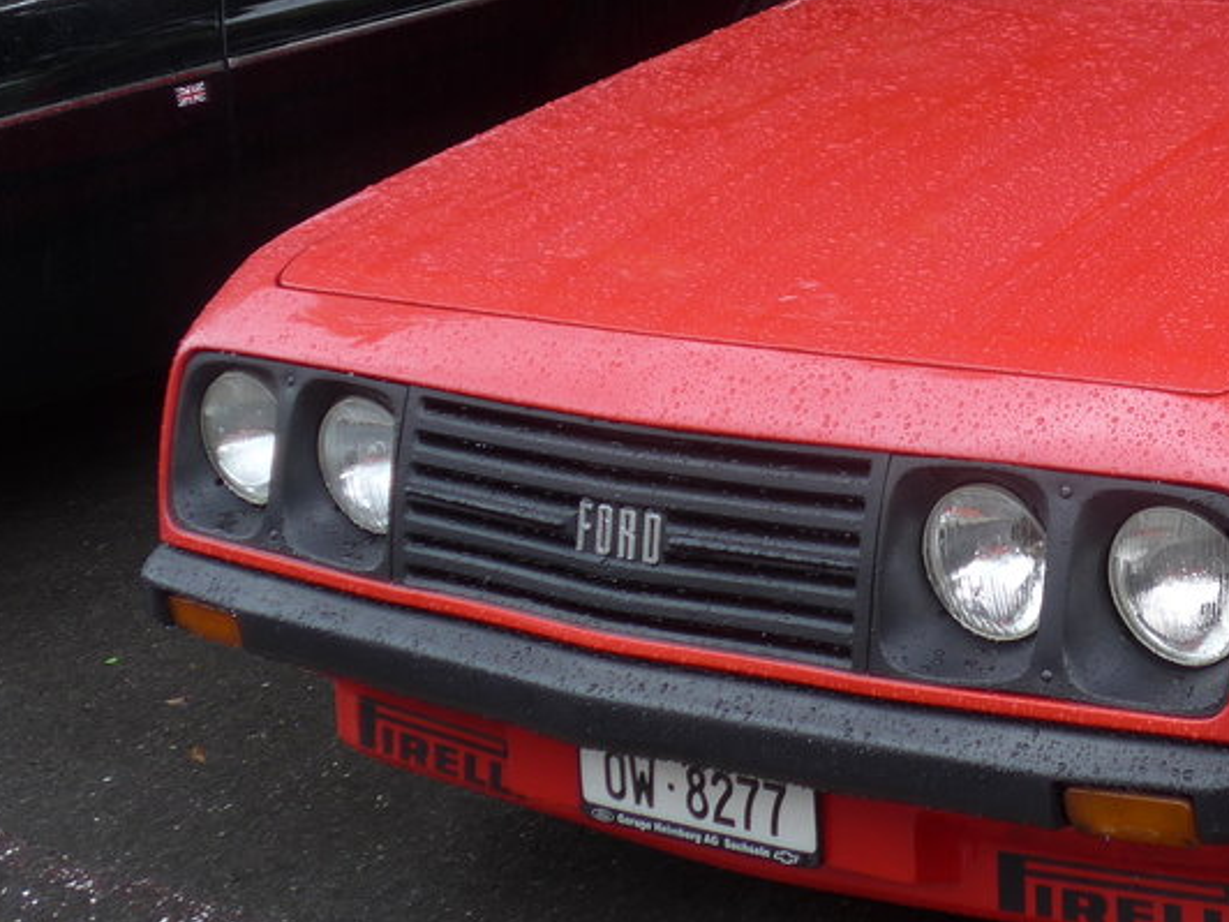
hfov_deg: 21.6
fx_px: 3124
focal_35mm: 88
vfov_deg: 16.6
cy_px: 153
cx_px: 1185
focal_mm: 8
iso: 80
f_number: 2.5
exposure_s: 1/125
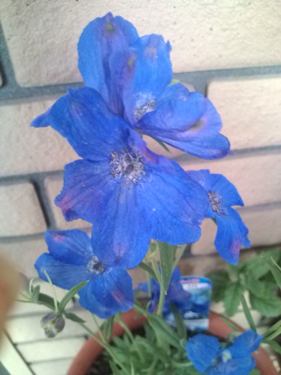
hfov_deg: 44.2
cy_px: 188
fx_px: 346
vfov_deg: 56.8
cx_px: 140
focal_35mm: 32
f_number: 2.8
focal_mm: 3.3
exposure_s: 1/3.85
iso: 113
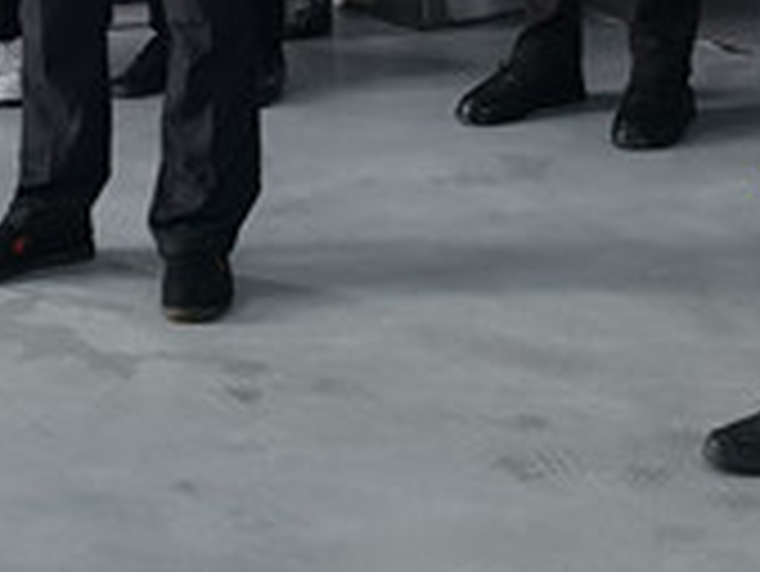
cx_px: 166
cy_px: -757
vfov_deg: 7.9
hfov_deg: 11.3
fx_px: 3845
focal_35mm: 175
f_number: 1.9
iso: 50
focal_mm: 6.67
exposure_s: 1/100
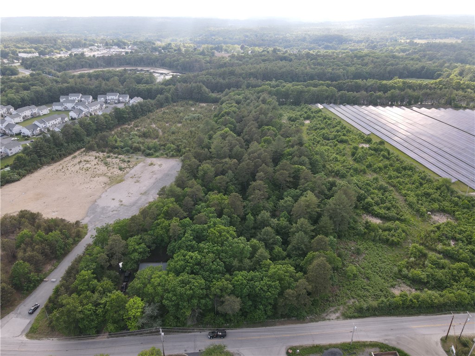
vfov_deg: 56.8
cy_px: 178
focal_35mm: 24
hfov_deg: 71.6
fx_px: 329
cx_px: 238
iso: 100
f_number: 2.8
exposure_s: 1/125
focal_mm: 4.5
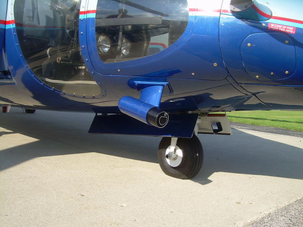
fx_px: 333
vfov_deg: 37.7
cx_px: 152
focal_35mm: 38
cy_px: 114
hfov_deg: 49.0
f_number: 4.6
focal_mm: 6.3
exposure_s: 1/250
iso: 50
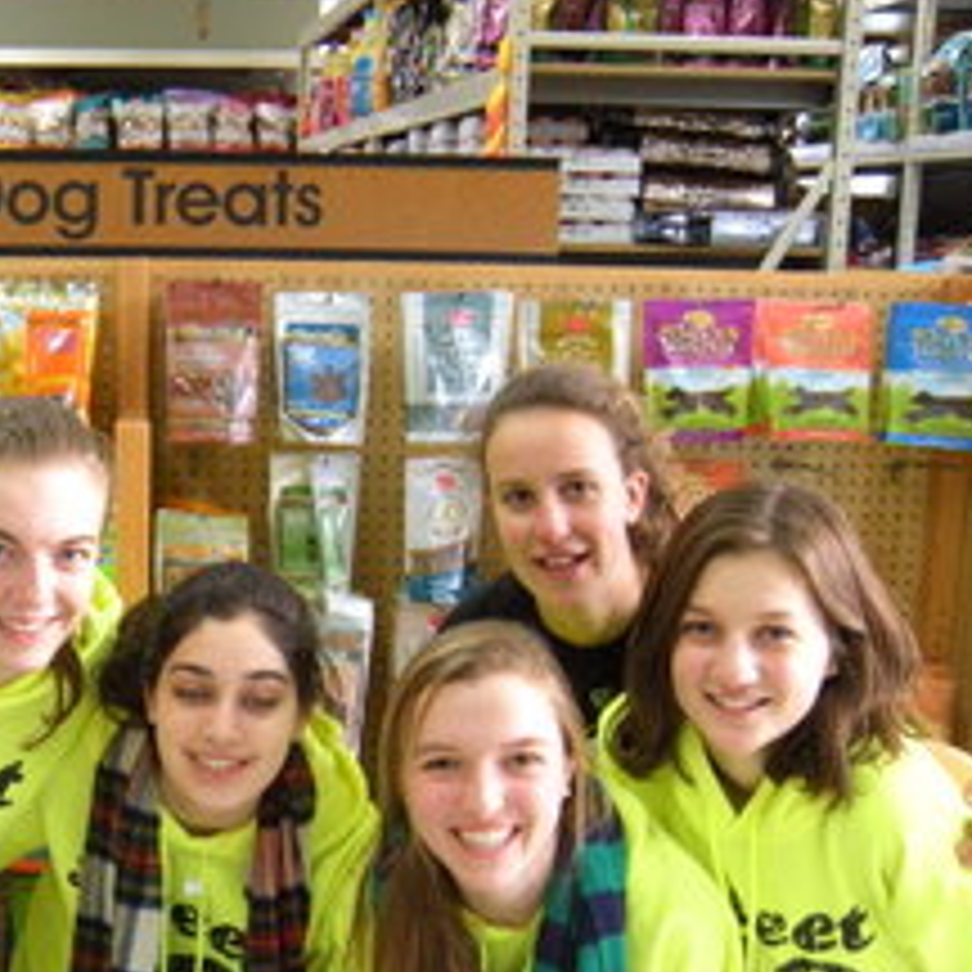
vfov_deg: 26.8
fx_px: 2033
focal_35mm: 64
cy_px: 628
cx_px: 155
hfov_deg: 26.3
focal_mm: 6.6
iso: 400
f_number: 3.9
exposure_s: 1/32.2
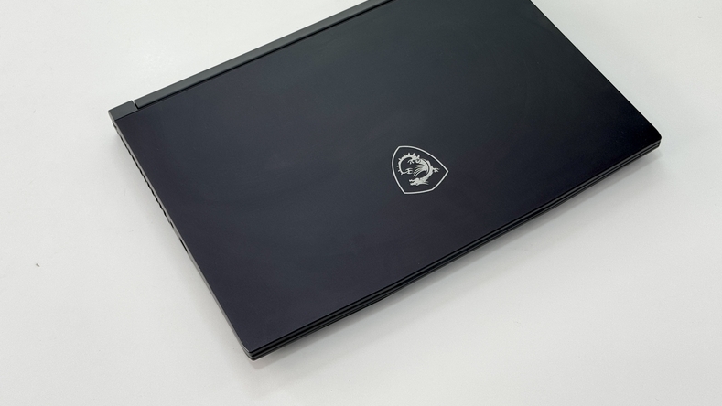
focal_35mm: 53
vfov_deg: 22.6
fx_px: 1015
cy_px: 162
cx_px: 363
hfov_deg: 39.2
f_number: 1.78
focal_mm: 6.76
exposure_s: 1/121
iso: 50
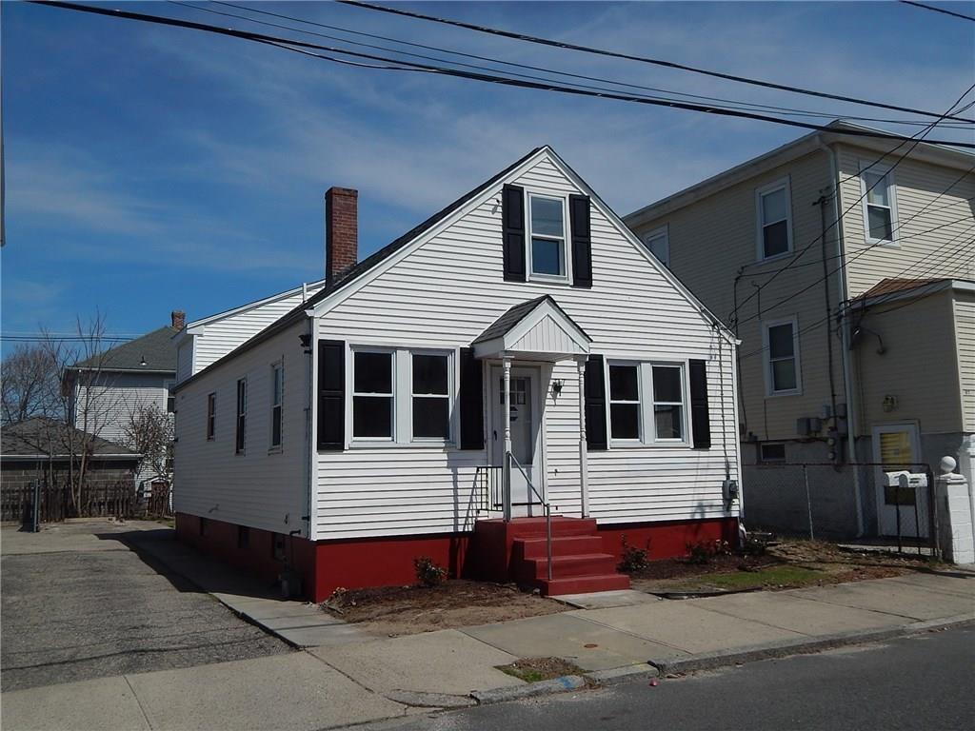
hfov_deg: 58.4
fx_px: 873
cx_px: 488
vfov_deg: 45.4
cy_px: 366
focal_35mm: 31
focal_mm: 5.6
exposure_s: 1/1250
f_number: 6.5
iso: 125
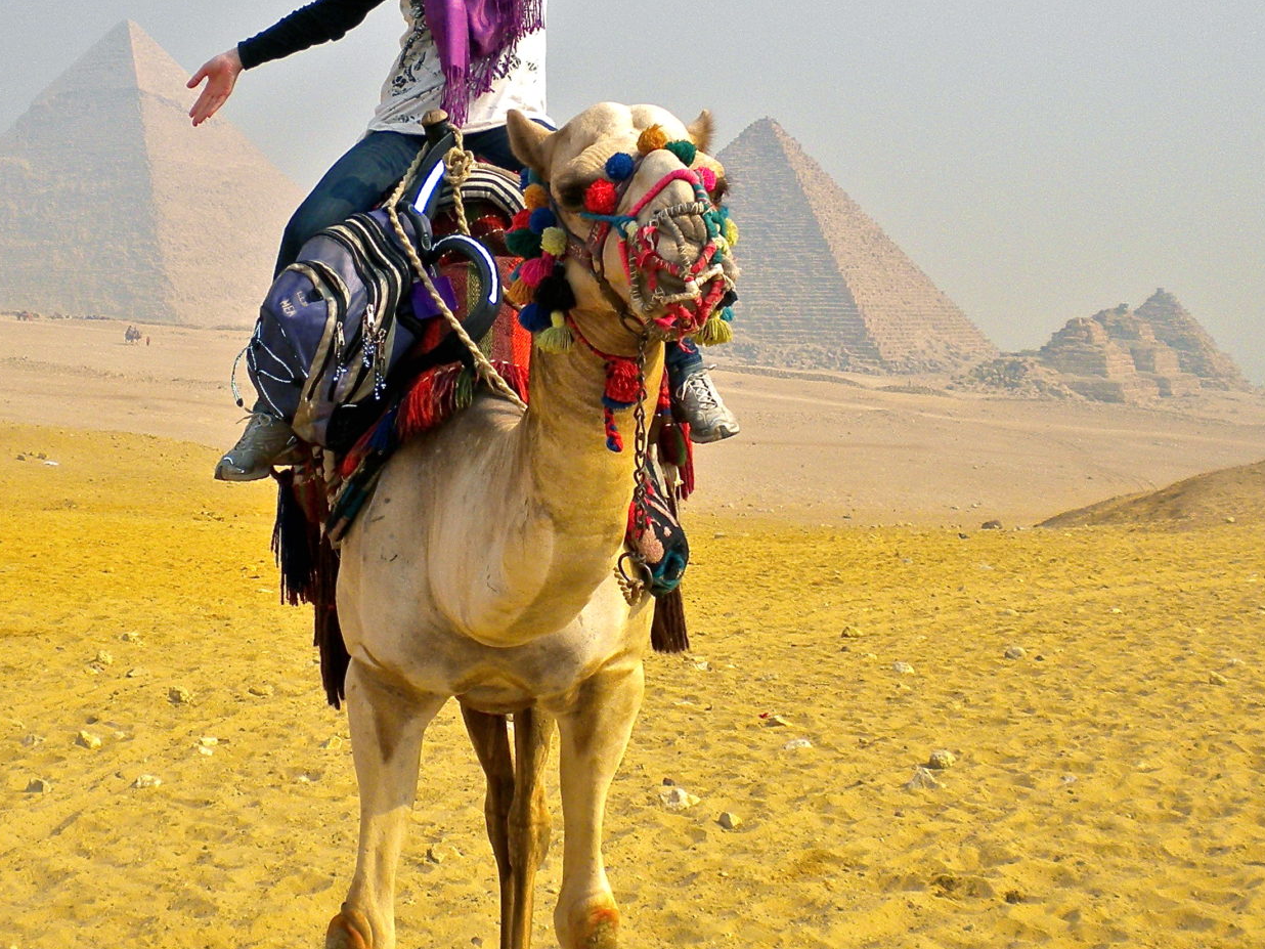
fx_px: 2120
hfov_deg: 33.1
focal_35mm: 58
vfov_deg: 25.2
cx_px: 467
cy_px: 448
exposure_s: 1/860
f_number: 4.6
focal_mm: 6.3
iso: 113
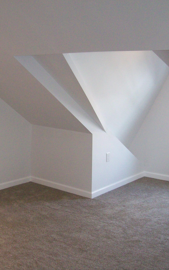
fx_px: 376
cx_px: 34
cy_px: 135
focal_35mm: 51
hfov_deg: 24.9
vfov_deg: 39.6
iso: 200
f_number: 2.7
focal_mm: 6
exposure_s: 1/64
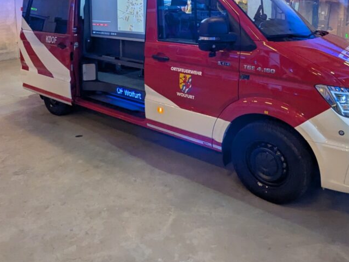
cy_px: 41
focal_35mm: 28
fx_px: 282
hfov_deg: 63.4
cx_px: 189
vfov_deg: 46.3
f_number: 2.2
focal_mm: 1.85
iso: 144
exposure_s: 1/96.5
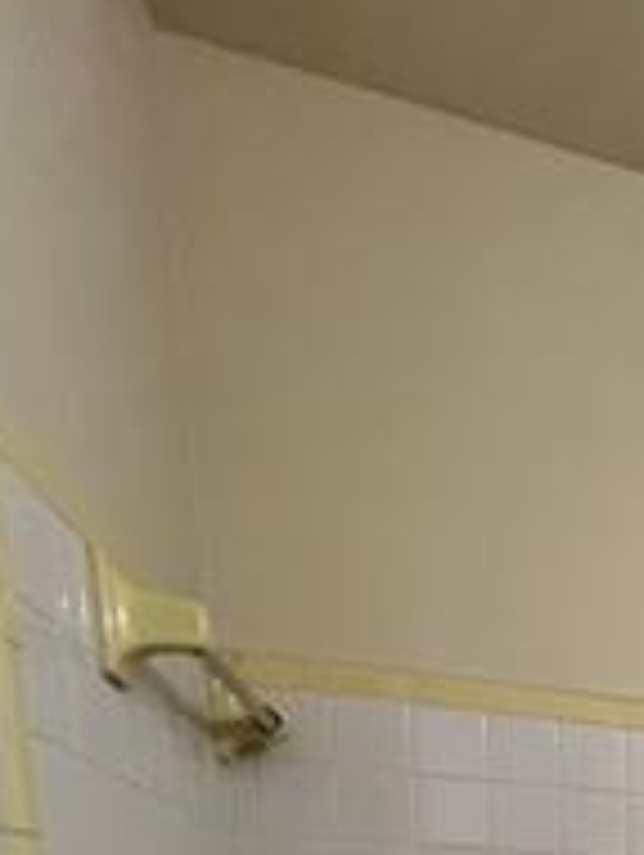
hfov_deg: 26.2
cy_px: 1166
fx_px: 1015
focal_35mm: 41
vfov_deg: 32.0
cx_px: 955
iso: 200
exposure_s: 1/60
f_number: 1.8
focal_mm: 1.57
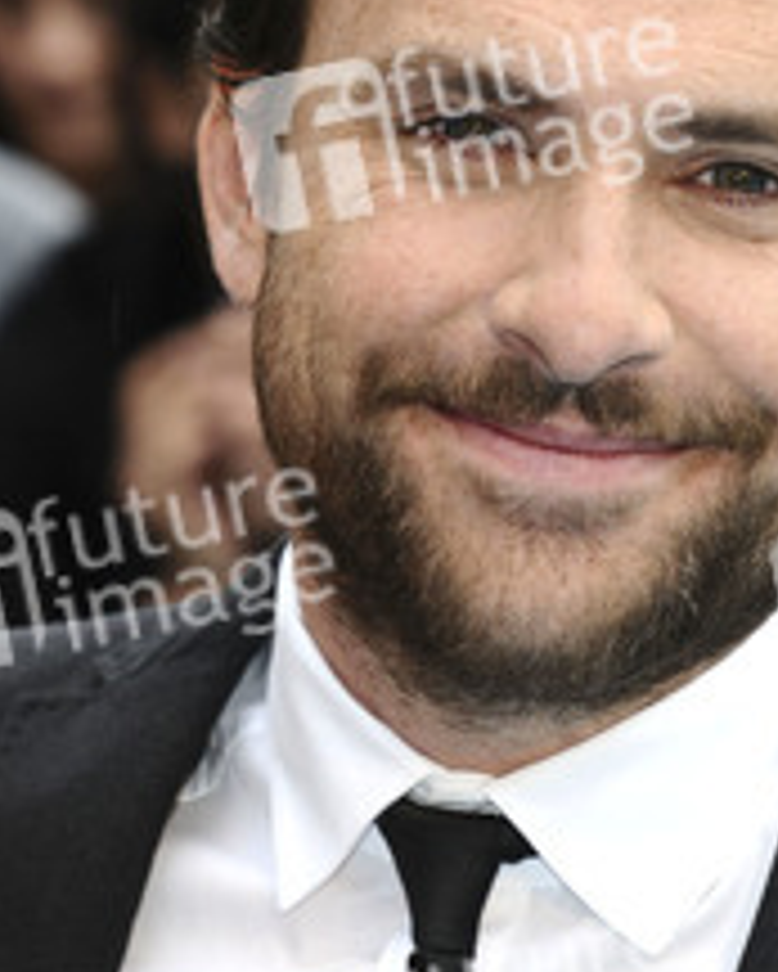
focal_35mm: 240
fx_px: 6903
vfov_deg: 8.0
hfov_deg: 6.4
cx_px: 596
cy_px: 351
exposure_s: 1/200
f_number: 5.6
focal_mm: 92
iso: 320
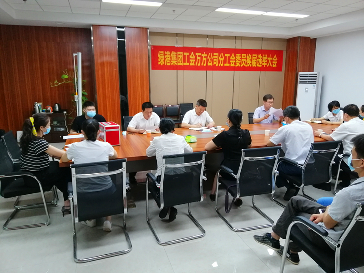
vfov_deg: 53.1
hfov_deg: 67.3
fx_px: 273
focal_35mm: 26
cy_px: 136
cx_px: 182
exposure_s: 1/33.3
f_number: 2.2
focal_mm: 3.81
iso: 320
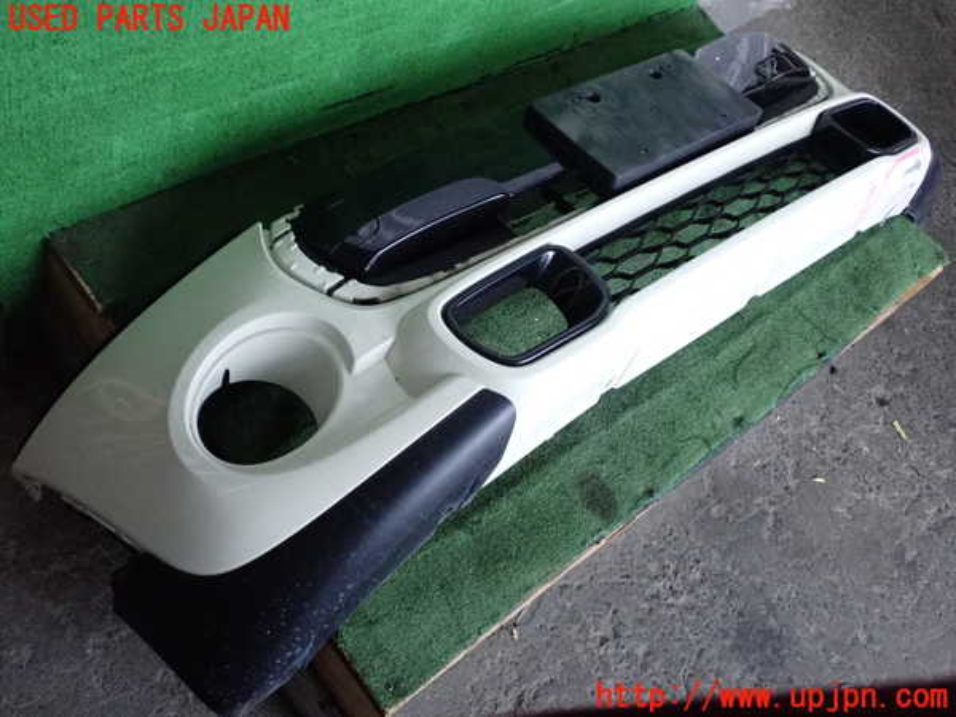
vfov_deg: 39.7
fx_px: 994
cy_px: 358
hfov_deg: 51.4
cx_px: 478
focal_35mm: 36
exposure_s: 1/125
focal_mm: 6.37
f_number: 2.5
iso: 1250
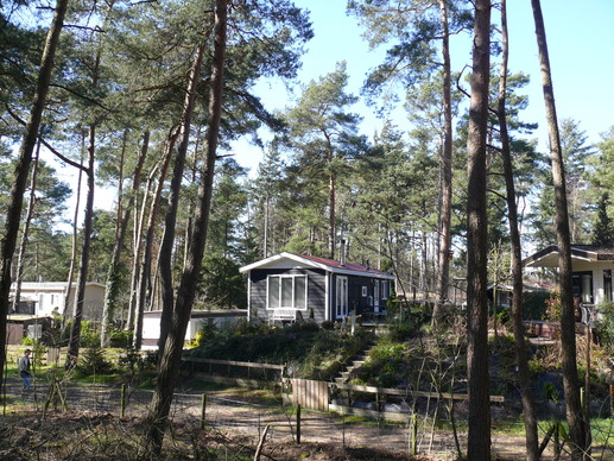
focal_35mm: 35
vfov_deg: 40.7
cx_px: 307
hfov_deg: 52.6
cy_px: 230
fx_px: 621
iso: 100
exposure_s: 1/200
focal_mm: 7.4
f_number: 4
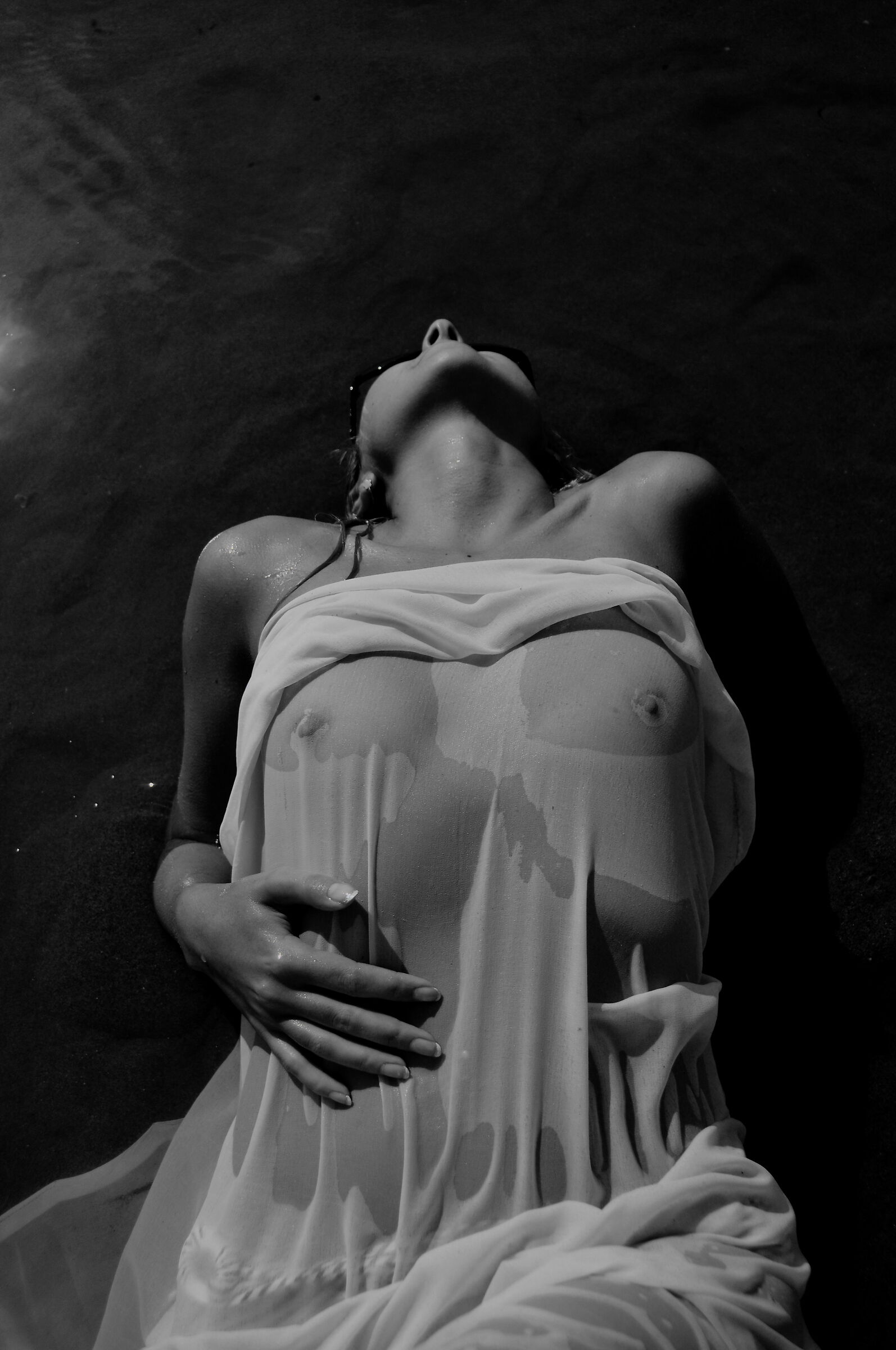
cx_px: 448
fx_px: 1347
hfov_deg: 36.8
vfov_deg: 53.2
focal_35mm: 36
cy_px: 675
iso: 320
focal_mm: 24
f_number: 3.8
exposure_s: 1/8000
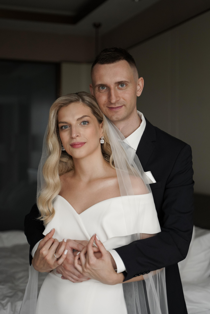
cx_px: 105
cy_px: 157
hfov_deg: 23.0
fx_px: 516
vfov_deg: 33.9
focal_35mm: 59
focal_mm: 59
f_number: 2.8
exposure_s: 1/500
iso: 1250
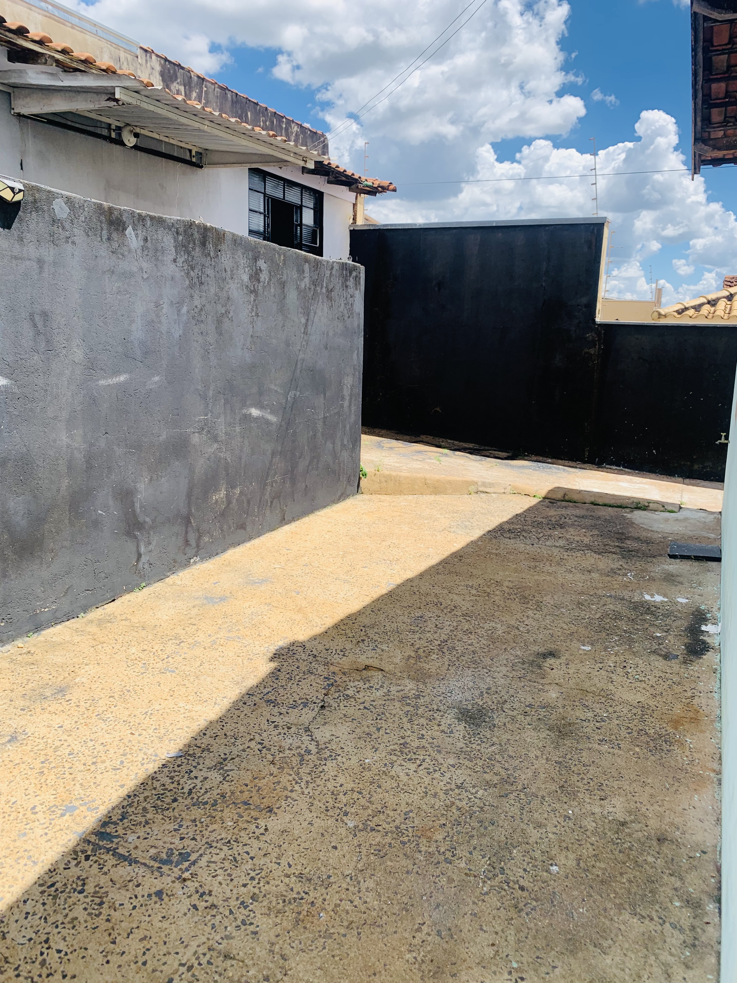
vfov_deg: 67.3
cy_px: 492
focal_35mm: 26
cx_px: 368
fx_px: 738
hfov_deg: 53.1
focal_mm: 4.25
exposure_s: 1/1779
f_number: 1.8
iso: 25
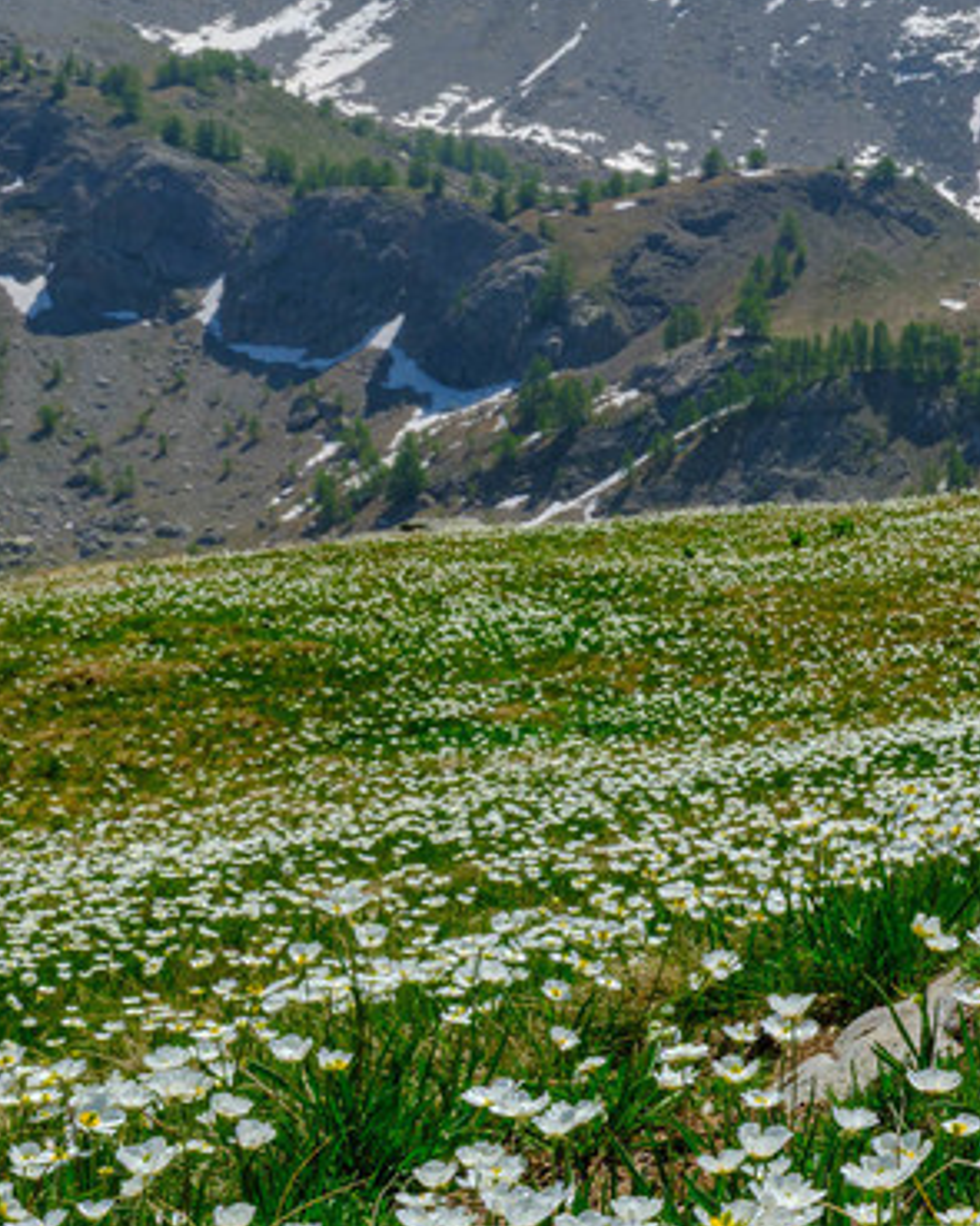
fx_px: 2611
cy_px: 405
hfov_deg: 16.0
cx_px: 2030
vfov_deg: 26.3
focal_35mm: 72
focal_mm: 20.9
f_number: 16
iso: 80
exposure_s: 1/60
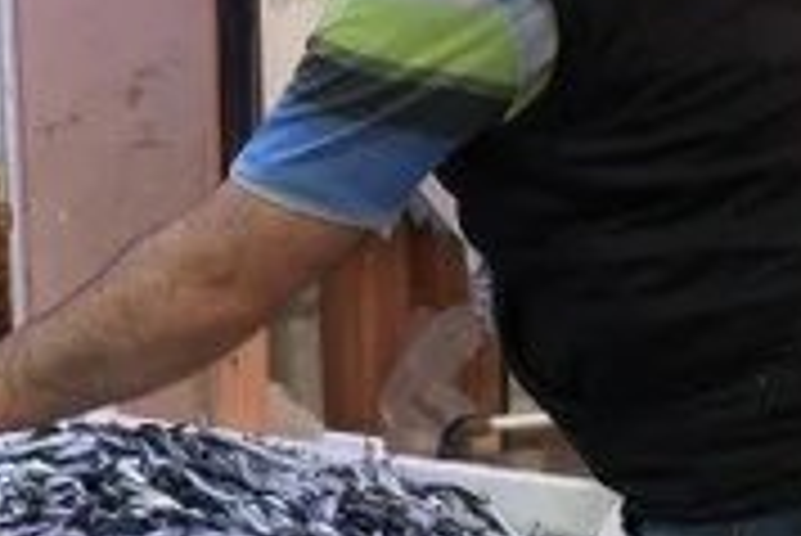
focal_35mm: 135
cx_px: 126
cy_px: 198
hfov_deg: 15.1
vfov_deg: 10.2
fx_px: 3006
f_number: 4
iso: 100
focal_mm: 40
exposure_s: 1/160
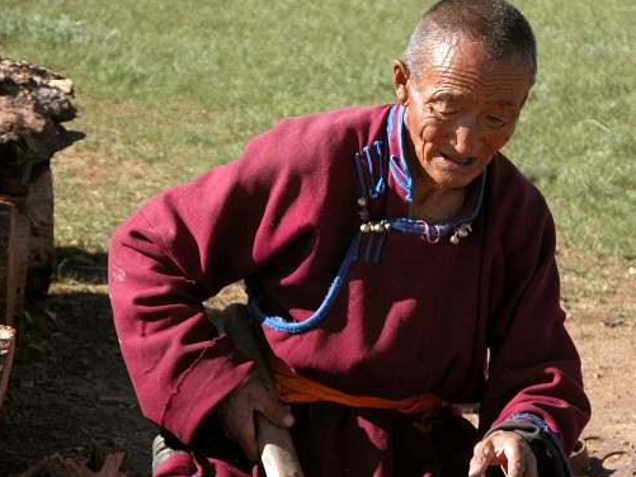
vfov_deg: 5.7
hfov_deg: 7.5
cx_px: 361
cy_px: 226
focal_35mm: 263
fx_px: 4833
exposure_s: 1/1000
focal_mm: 52.4
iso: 200
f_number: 4.1
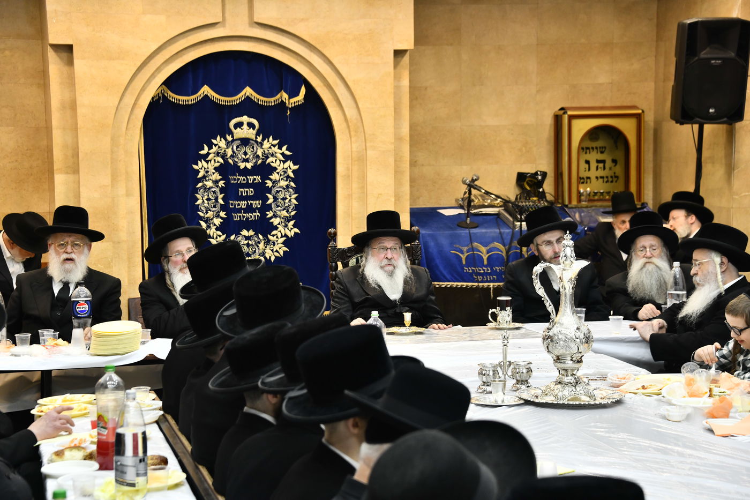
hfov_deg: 23.9
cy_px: 250
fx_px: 1771
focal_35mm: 85
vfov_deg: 16.1
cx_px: 375
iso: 800
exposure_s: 1/125
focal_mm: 85
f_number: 5.6
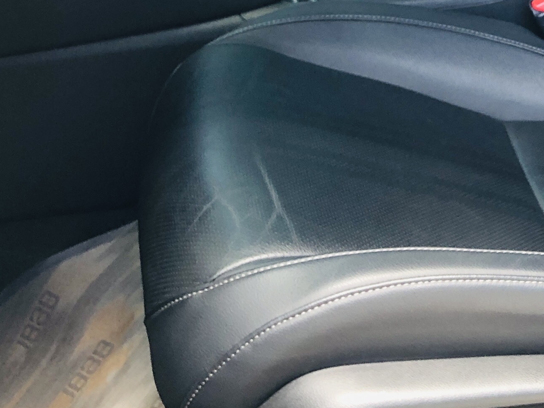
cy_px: -86
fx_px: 1367
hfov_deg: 20.3
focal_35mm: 87
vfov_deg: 16.3
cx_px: 739
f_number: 1.8
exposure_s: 1/30
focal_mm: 3.99
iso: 25
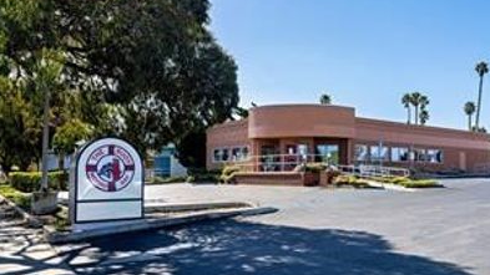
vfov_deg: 36.6
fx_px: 416
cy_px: 155
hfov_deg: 60.6
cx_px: 287
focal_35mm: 32
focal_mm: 24
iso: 100
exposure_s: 1/250
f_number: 7.1
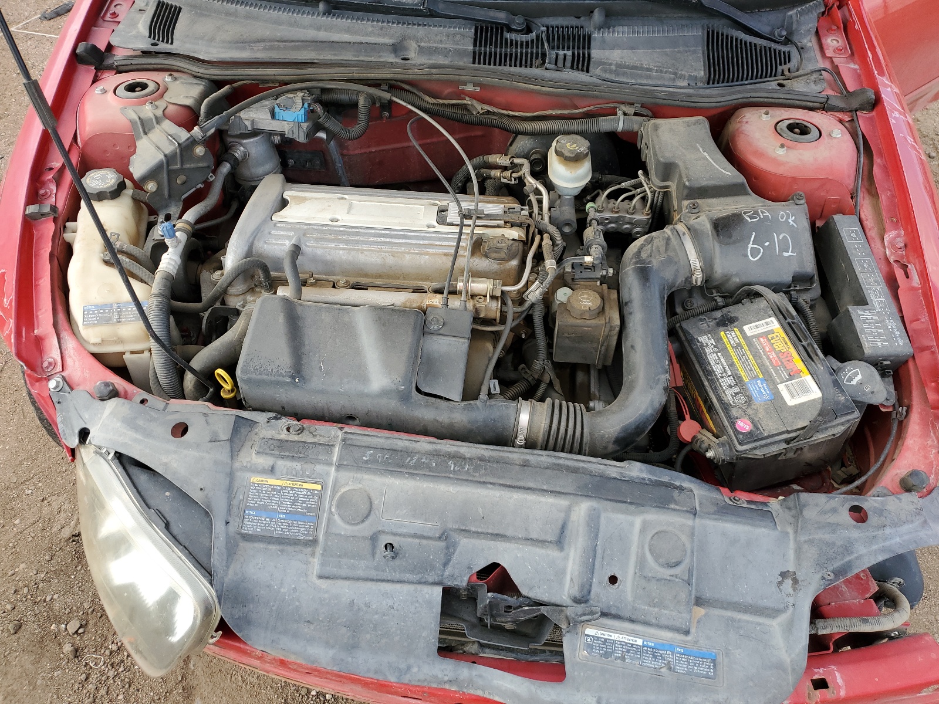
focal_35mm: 26
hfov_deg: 67.3
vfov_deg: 53.1
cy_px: 352
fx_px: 705
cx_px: 470
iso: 50
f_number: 1.5
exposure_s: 1/400
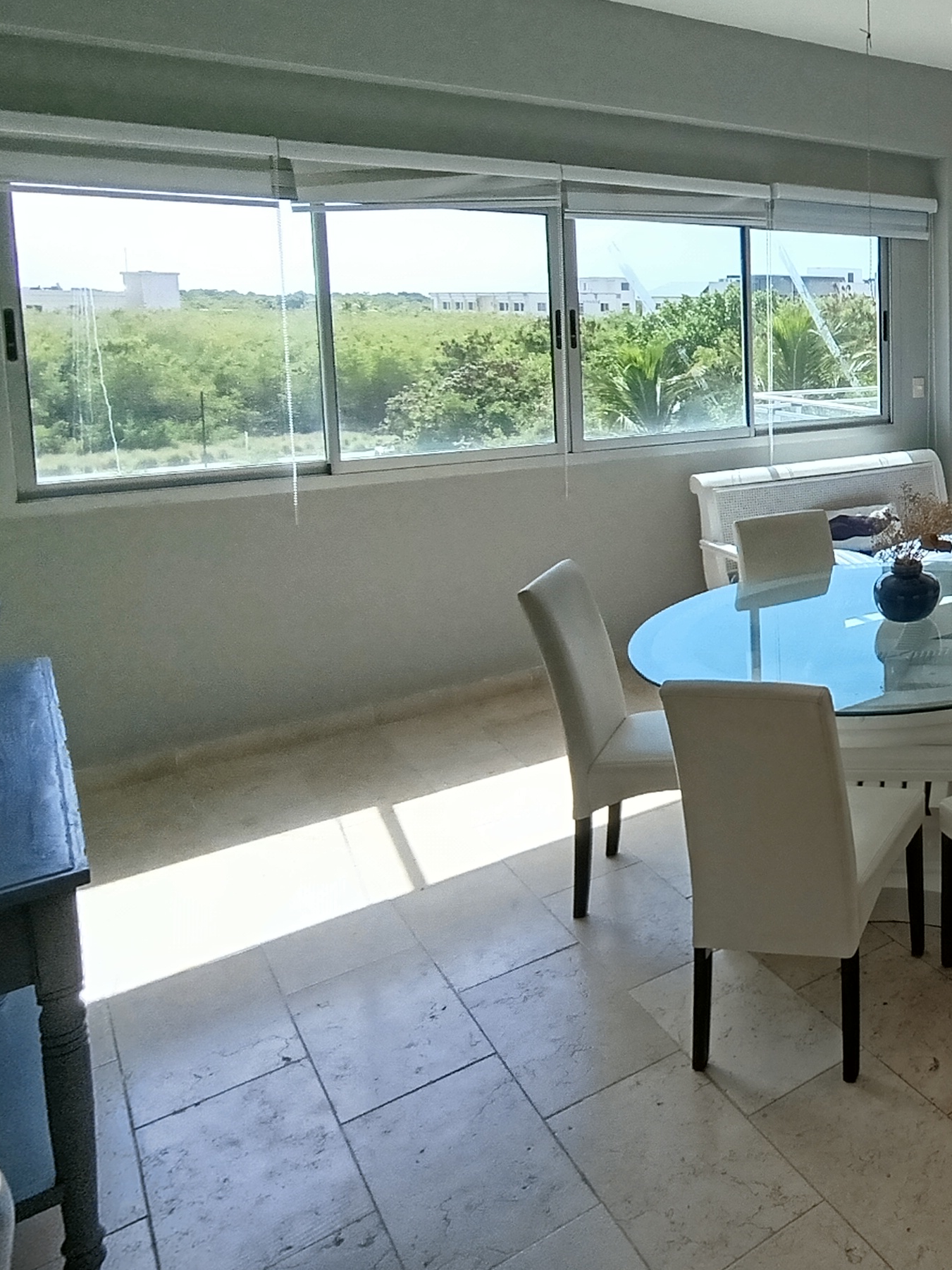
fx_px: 1063
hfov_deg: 38.9
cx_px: 1067
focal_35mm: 29
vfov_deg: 60.1
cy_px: 413
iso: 50
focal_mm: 1.65
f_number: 2.2
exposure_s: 1/180
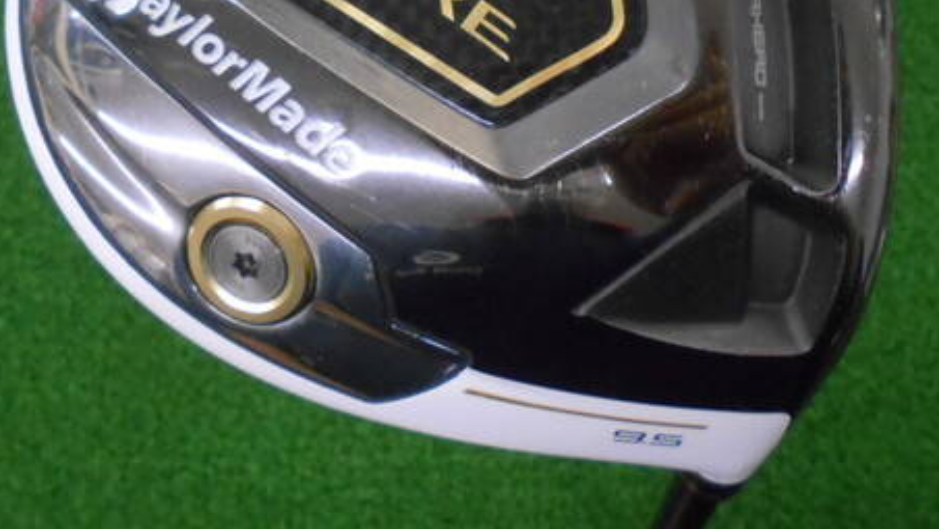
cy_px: 81
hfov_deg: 50.5
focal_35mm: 40
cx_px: 450
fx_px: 996
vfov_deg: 28.8
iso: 800
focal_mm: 4.6
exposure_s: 1/160
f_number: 3.2
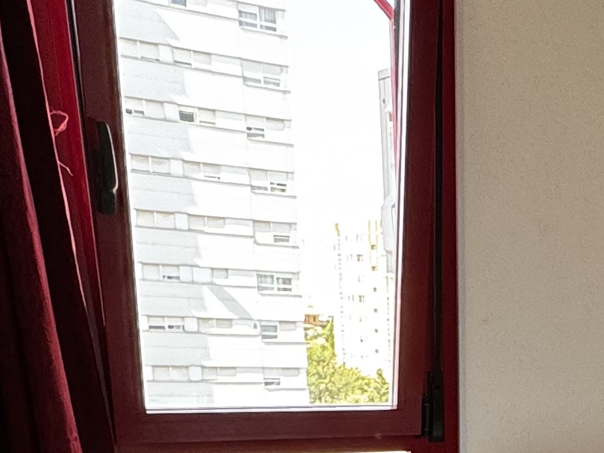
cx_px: 668
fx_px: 1082
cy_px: 694
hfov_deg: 28.3
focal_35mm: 62
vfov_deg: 20.1
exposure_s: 1/99
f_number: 2.2
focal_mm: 2.22
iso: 80
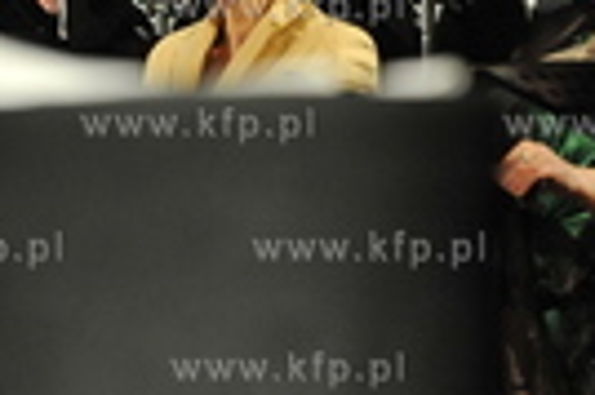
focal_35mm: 256
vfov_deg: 5.4
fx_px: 4226
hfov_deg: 8.0
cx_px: 102
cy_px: 306
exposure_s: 1/250
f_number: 5
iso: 3200
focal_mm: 86
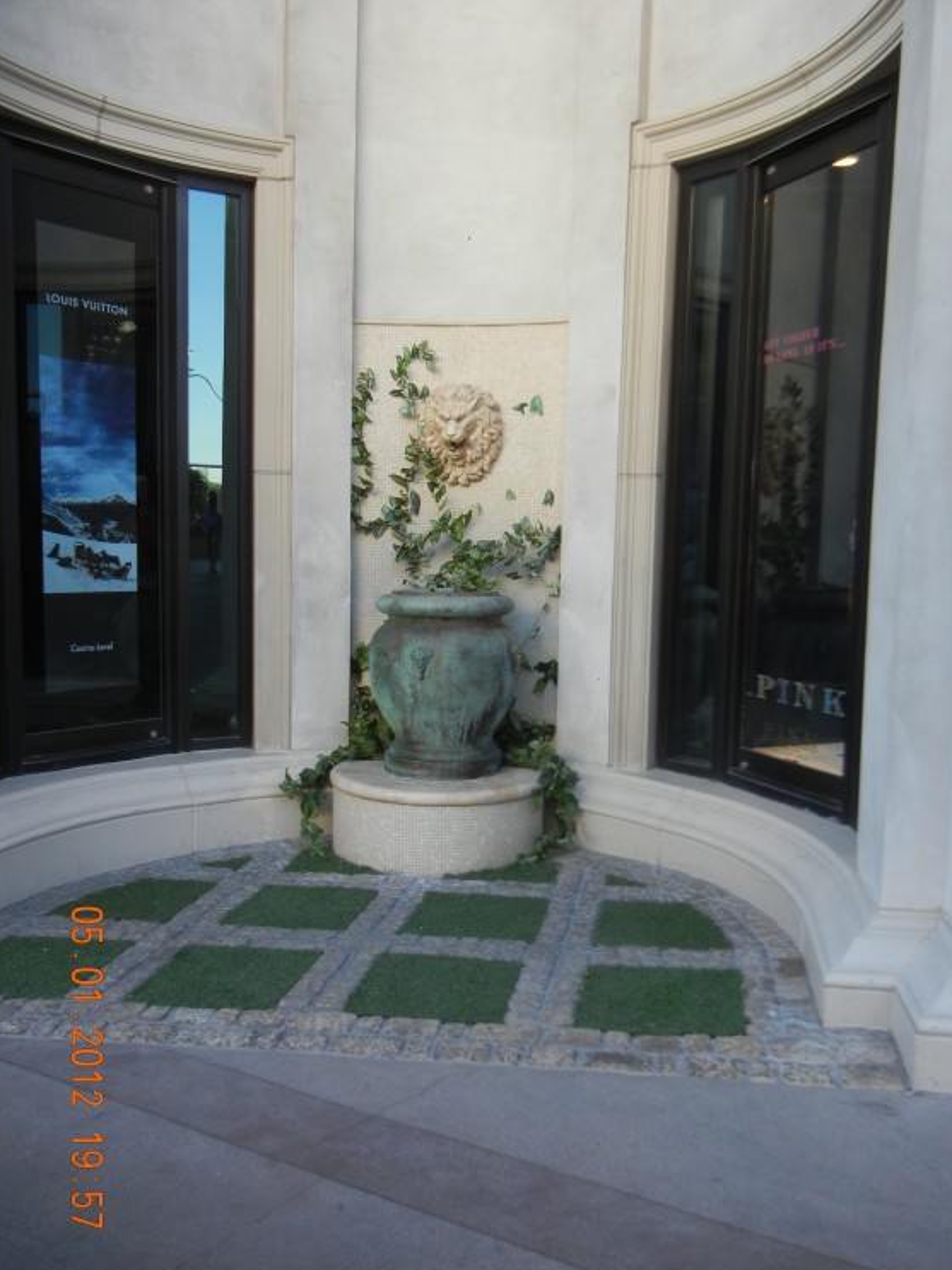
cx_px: 477
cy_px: 653
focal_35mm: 31
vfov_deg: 58.3
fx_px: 1137
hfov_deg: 45.4
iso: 160
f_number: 3.5
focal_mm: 5.4
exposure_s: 1/110
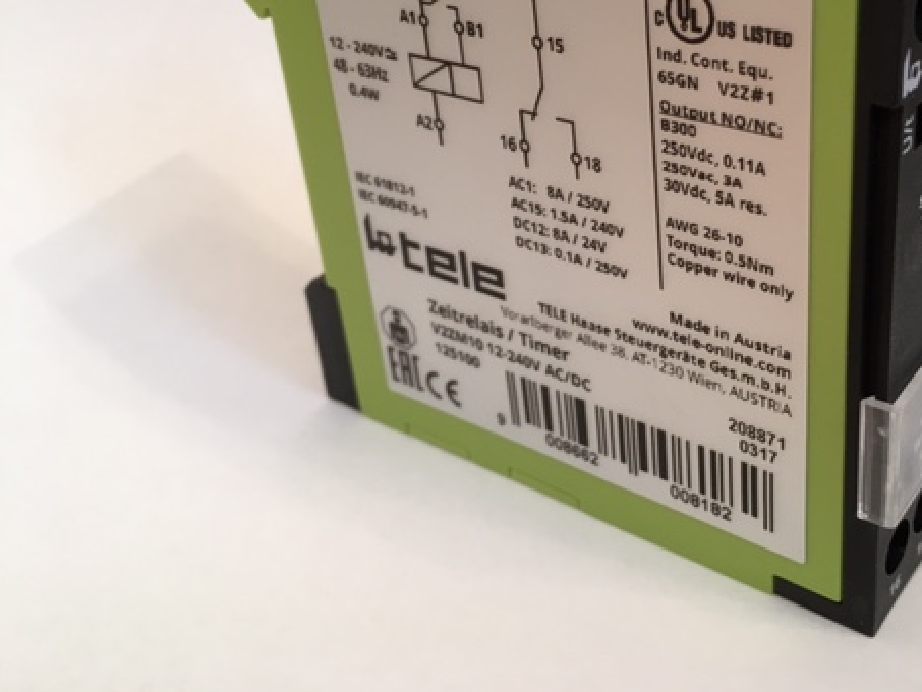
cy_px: 222
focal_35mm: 41
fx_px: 1092
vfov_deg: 34.8
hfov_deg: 44.8
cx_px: 643
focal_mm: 4.15
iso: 100
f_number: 2.2
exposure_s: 1/33
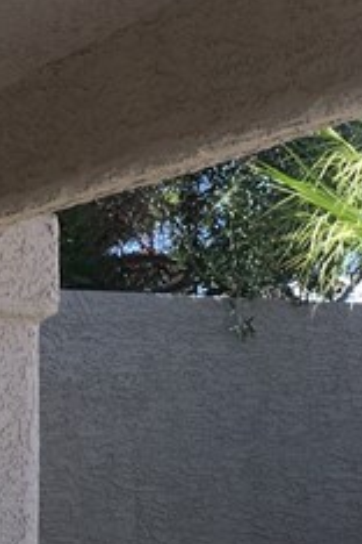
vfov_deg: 15.5
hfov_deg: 10.3
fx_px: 1991
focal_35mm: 132
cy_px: 242
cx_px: 9
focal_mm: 4.15
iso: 25
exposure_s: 1/561
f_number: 2.2
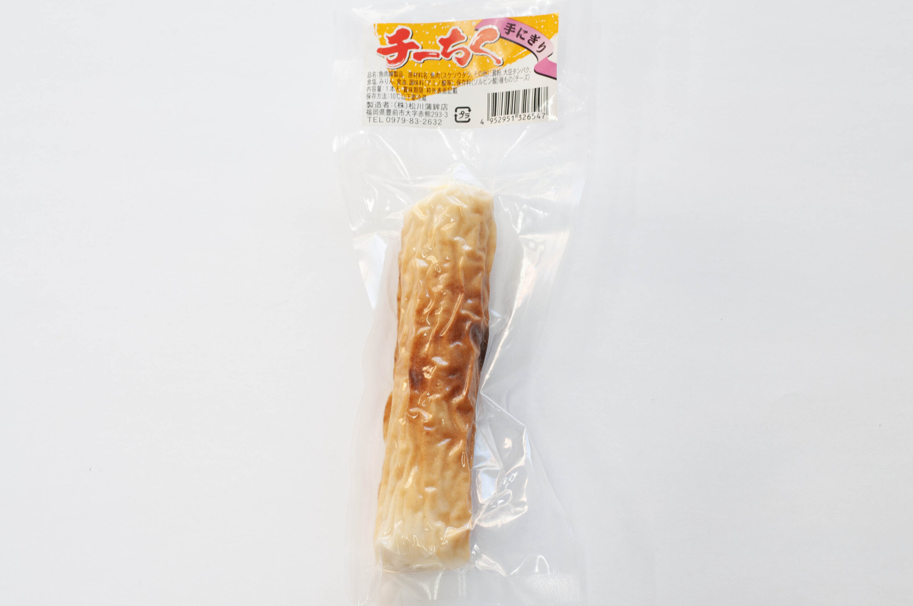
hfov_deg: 27.0
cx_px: 456
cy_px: 303
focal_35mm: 75
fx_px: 1900
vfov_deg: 18.1
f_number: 10
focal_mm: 50
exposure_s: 1/15
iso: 200
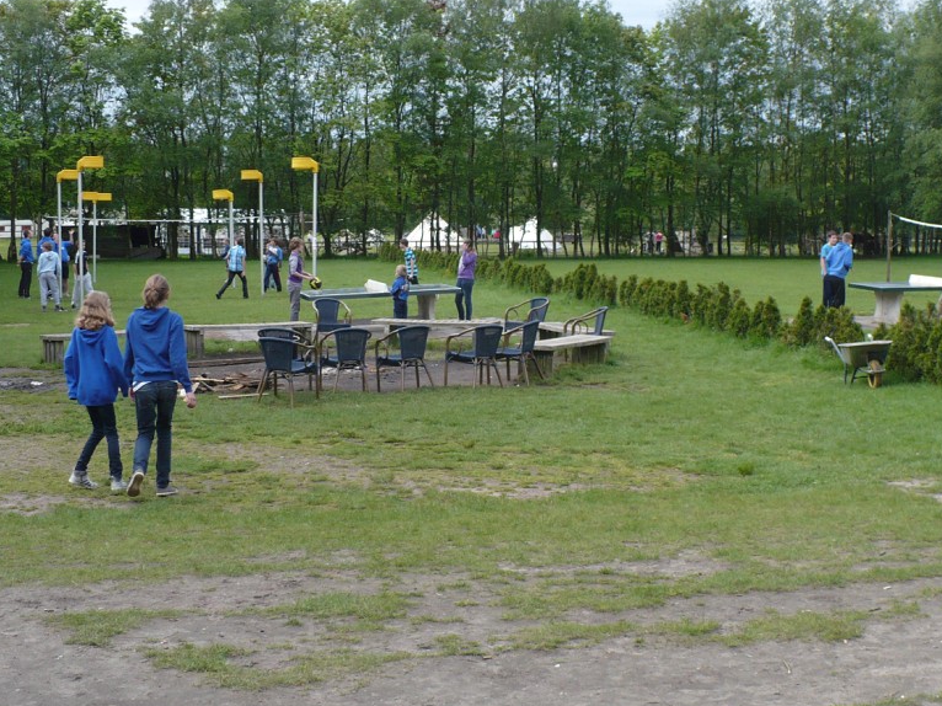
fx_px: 1578
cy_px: 326
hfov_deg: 33.0
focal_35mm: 58
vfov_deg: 25.2
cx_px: 610
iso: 100
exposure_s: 1/320
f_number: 2.8
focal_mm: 6.1
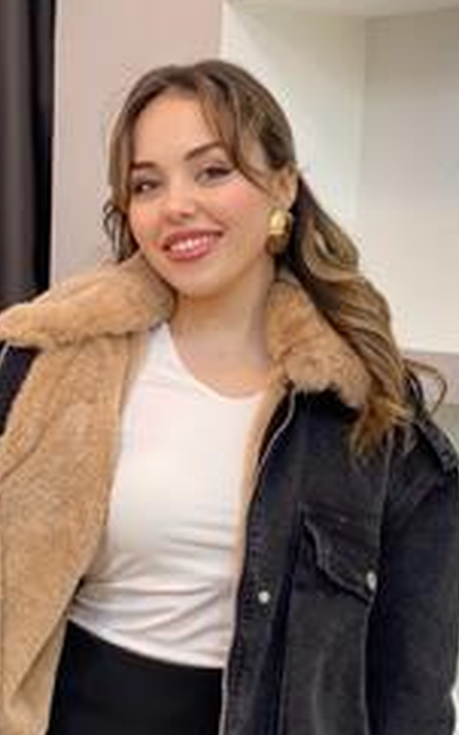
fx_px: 1884
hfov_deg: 13.9
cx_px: 179
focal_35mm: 94
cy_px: 545
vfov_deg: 21.9
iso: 125
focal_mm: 6
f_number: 2
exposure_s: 1/100
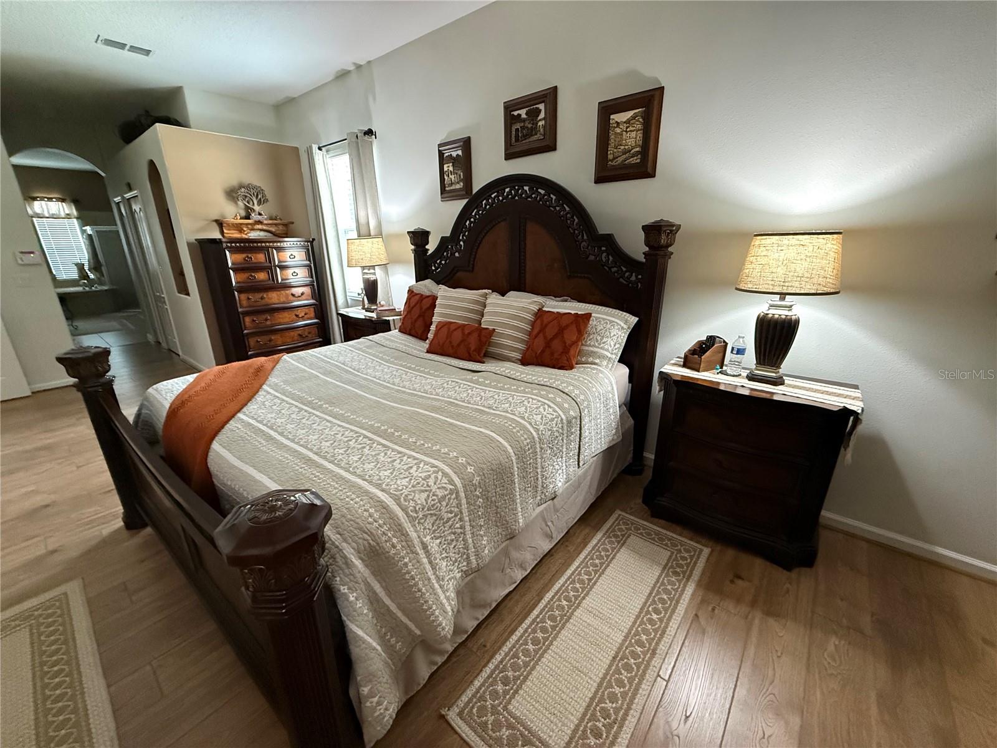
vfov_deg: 85.7
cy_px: 374
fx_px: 403
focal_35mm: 14
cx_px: 498
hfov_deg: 102.1
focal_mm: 2.22
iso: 800
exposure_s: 1/60
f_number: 2.2
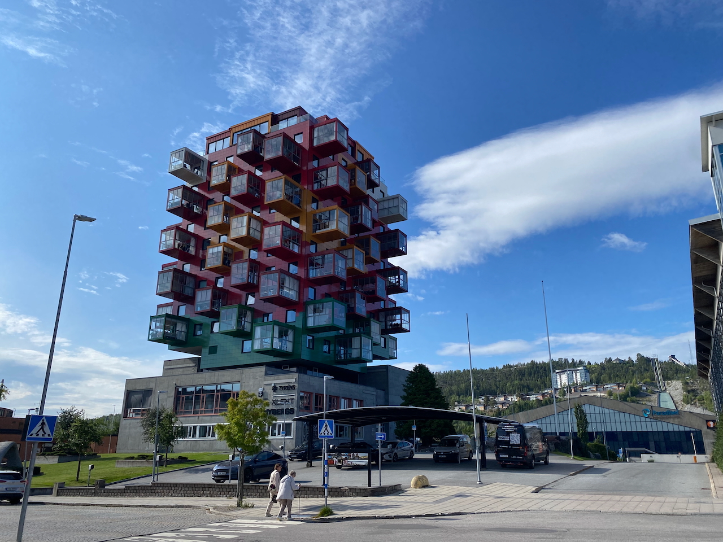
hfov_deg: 67.3
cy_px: 271
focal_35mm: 26
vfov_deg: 53.1
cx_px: 362
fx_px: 543
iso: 32
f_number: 1.8
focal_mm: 4.25
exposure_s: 1/3497
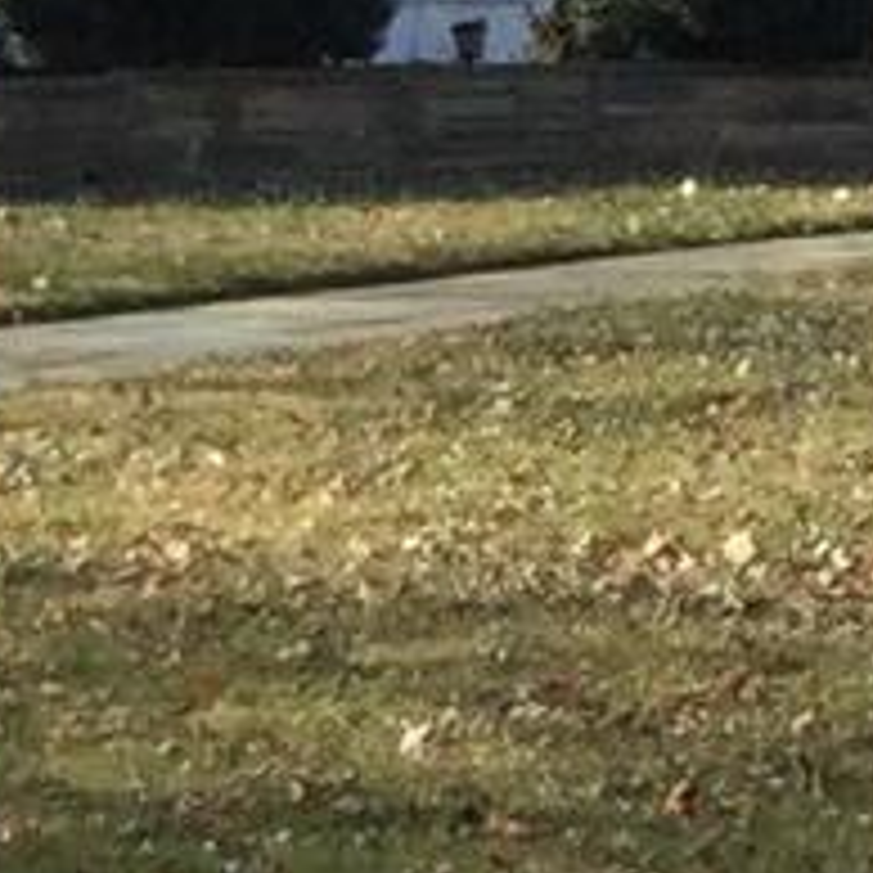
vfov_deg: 6.1
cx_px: -212
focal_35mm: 289
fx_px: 8246
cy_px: 382
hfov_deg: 6.0
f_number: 2.4
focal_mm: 3.3
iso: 25
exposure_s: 1/679
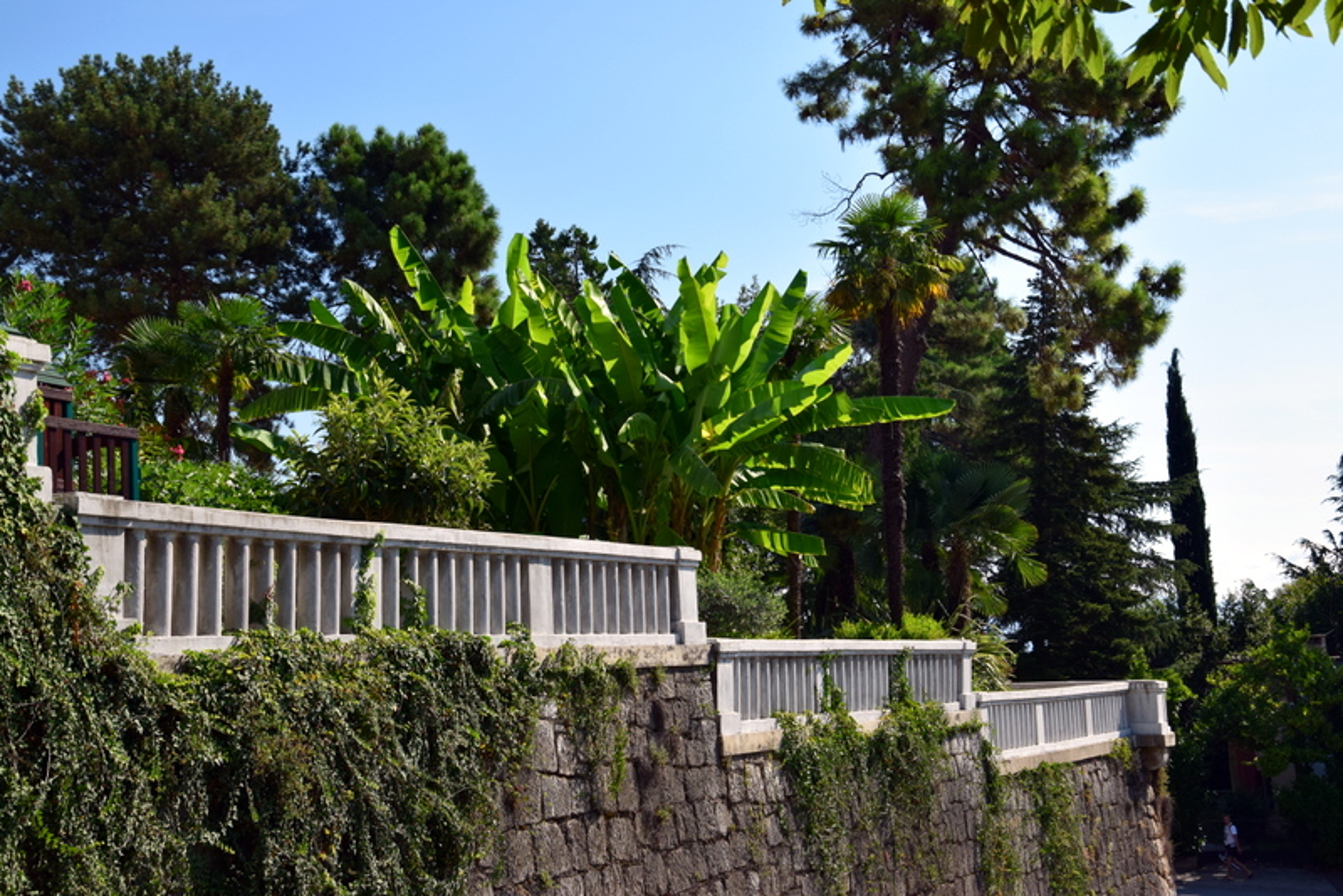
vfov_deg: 25.8
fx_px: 1959
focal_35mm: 52
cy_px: 448
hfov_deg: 37.8
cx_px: 672
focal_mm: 35
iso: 400
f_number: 10
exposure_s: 1/250
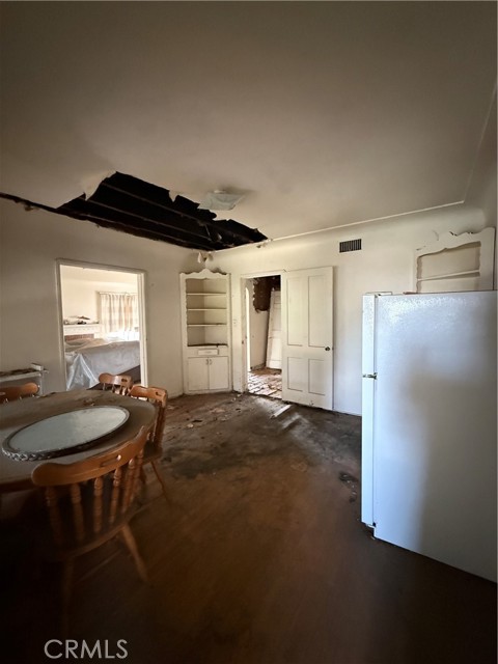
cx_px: 249
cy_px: 332
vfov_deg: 102.1
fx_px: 269
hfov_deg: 85.7
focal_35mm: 14
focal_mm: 2.22
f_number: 2.2
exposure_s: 1/48
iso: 1250
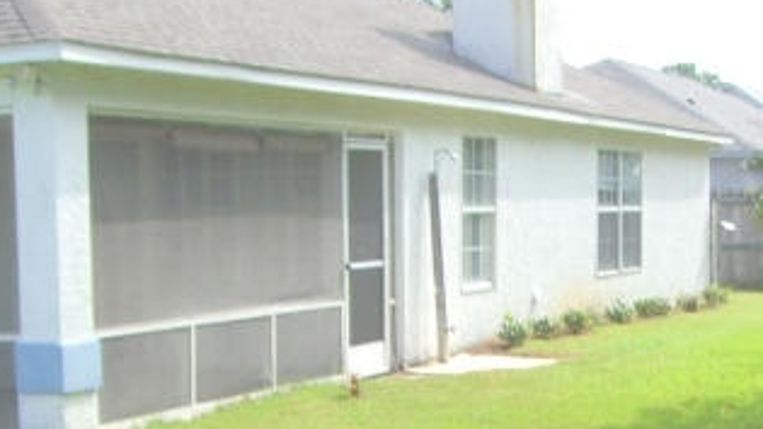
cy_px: 431
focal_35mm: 84
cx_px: 608
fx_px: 1699
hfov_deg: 24.9
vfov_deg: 14.2
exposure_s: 1/250
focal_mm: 6.2
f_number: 4.3
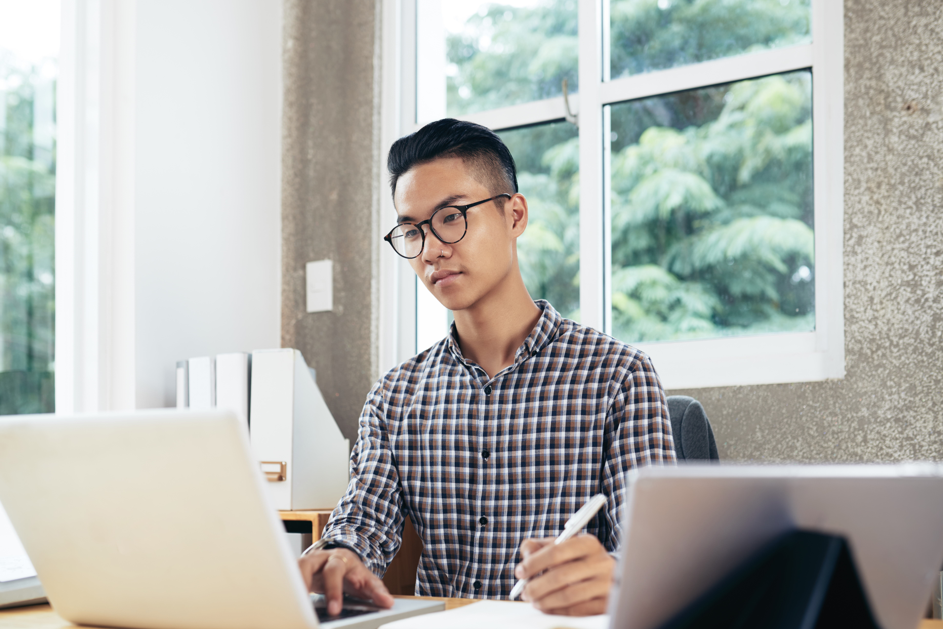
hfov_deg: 54.4
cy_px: 314
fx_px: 917
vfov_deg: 37.9
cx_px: 472
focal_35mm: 35
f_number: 2.8
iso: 64
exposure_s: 1/160
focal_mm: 35
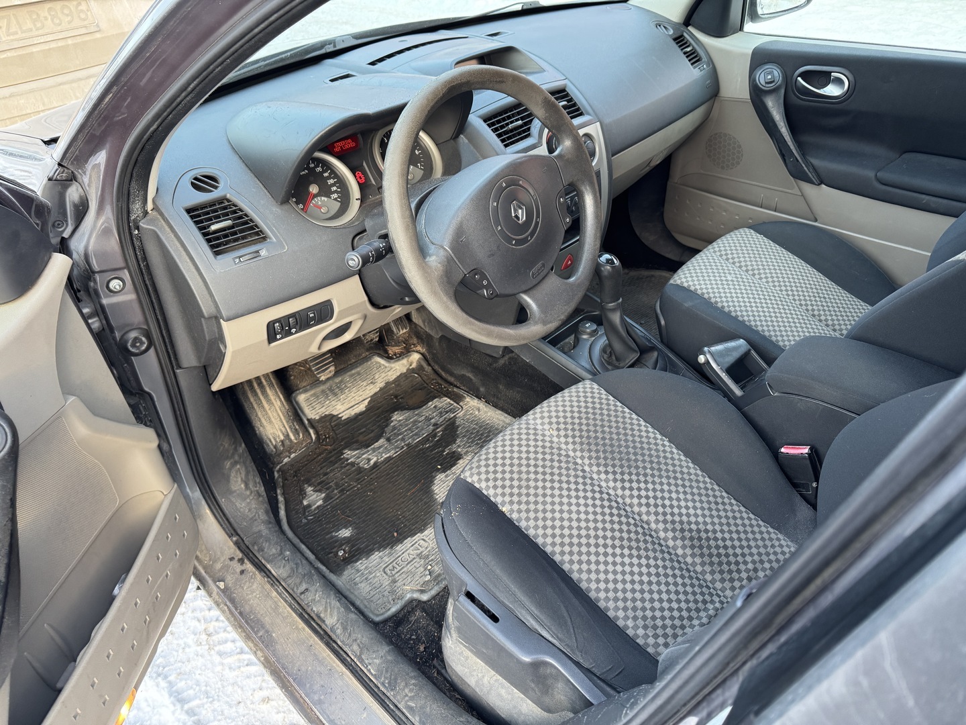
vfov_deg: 56.8
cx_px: 483
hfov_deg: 71.6
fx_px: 670
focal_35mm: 24
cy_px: 362
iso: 250
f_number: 1.78
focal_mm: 6.76
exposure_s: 1/60
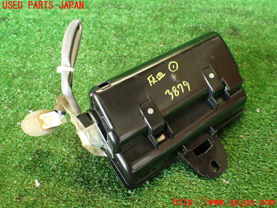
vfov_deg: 44.2
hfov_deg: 56.8
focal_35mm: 32
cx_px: 138
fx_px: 256
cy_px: 104
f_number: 2.4
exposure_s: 1/30
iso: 320
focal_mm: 5.79
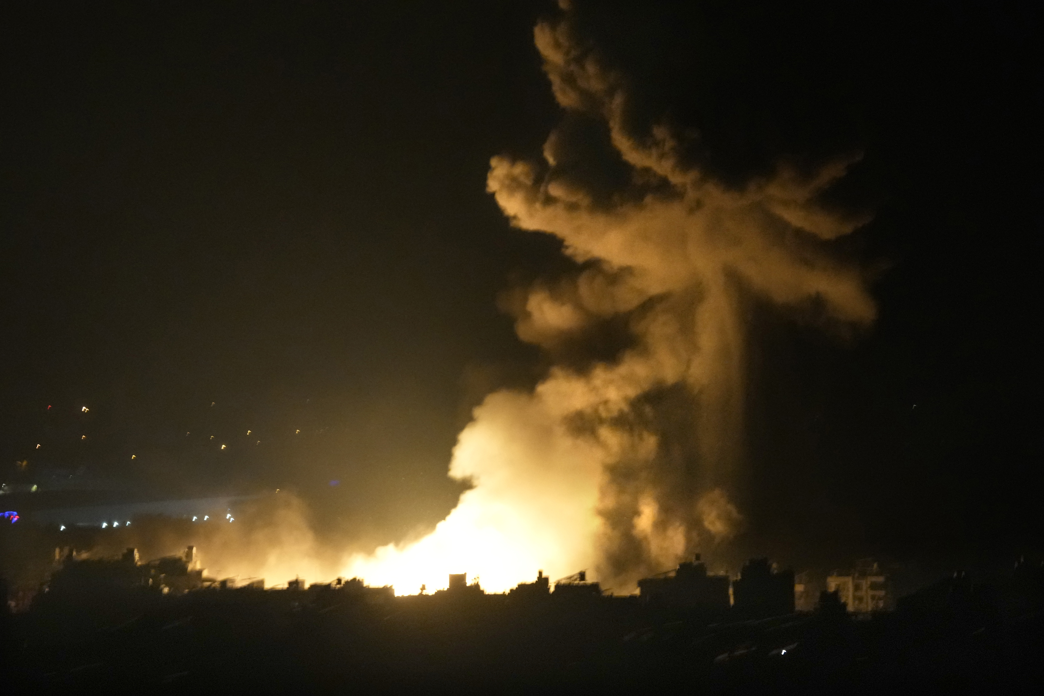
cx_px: 522
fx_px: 5481
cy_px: 348
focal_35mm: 189
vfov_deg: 7.3
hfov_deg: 10.9
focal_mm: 189
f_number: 8
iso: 6400
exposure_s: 1/25
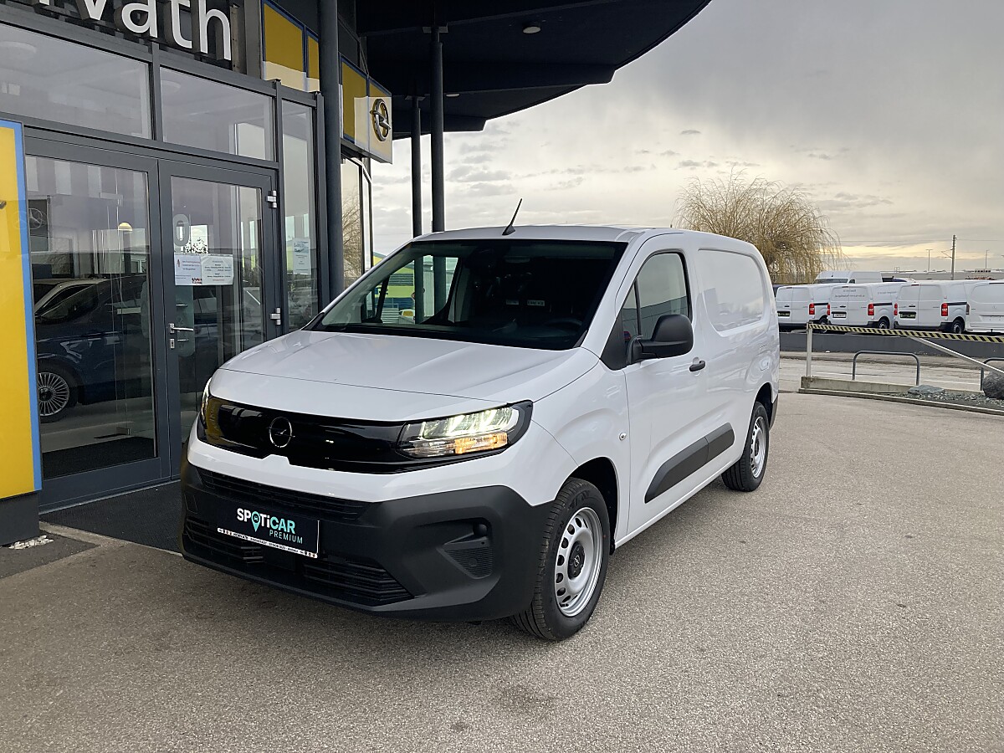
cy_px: 376
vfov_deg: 49.7
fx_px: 812
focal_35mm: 28
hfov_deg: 63.4
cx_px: 502
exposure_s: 1/121
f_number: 1.8
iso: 32
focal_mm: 3.99
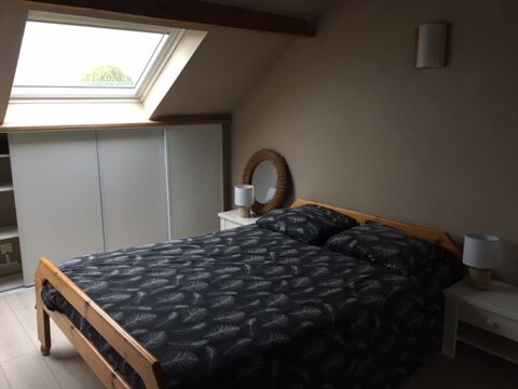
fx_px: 434
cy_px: 194
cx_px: 259
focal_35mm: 29
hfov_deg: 61.7
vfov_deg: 48.2
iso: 200
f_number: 2.2
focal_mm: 4.15
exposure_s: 1/33
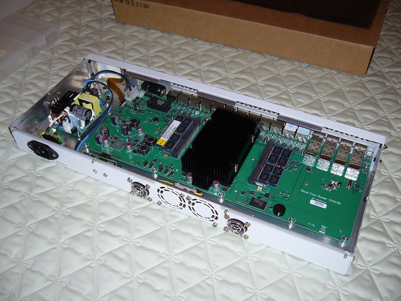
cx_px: 200
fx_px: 405
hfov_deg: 52.6
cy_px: 150
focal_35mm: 35
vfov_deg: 40.7
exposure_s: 1/30
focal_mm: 5.8
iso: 100
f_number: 2.8
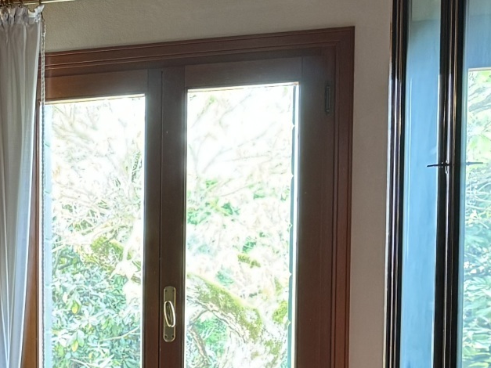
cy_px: 475
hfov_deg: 18.0
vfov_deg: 14.5
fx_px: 1390
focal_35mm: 98
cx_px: -233
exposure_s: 1/50
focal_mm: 6.76
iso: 200
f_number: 1.78
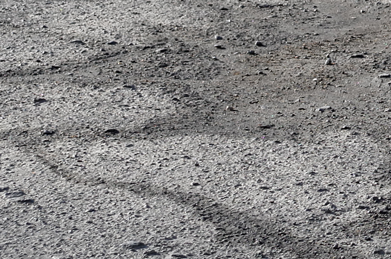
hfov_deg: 10.5
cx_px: 869
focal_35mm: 174
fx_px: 1885
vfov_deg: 7.5
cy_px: -310
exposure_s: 1/320
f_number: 7.1
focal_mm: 24
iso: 100
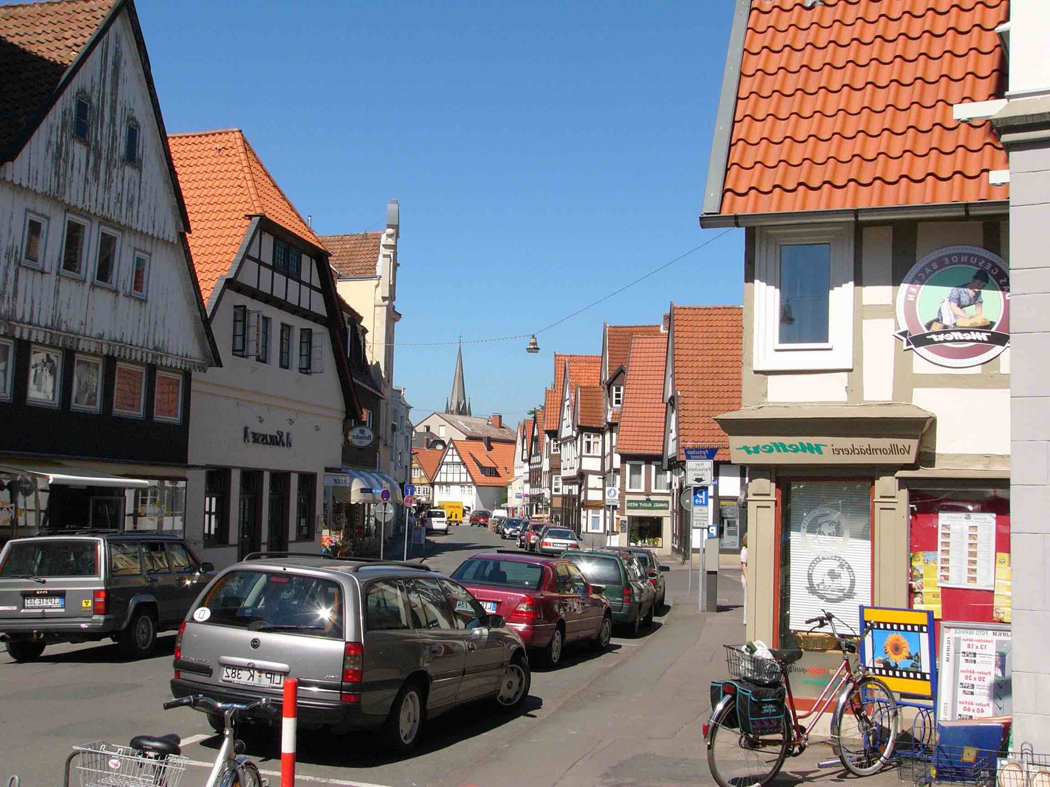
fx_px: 1304
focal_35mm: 43
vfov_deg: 33.6
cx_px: 525
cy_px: 394
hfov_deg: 43.9
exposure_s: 1/800
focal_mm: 7.1
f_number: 5.6
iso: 100
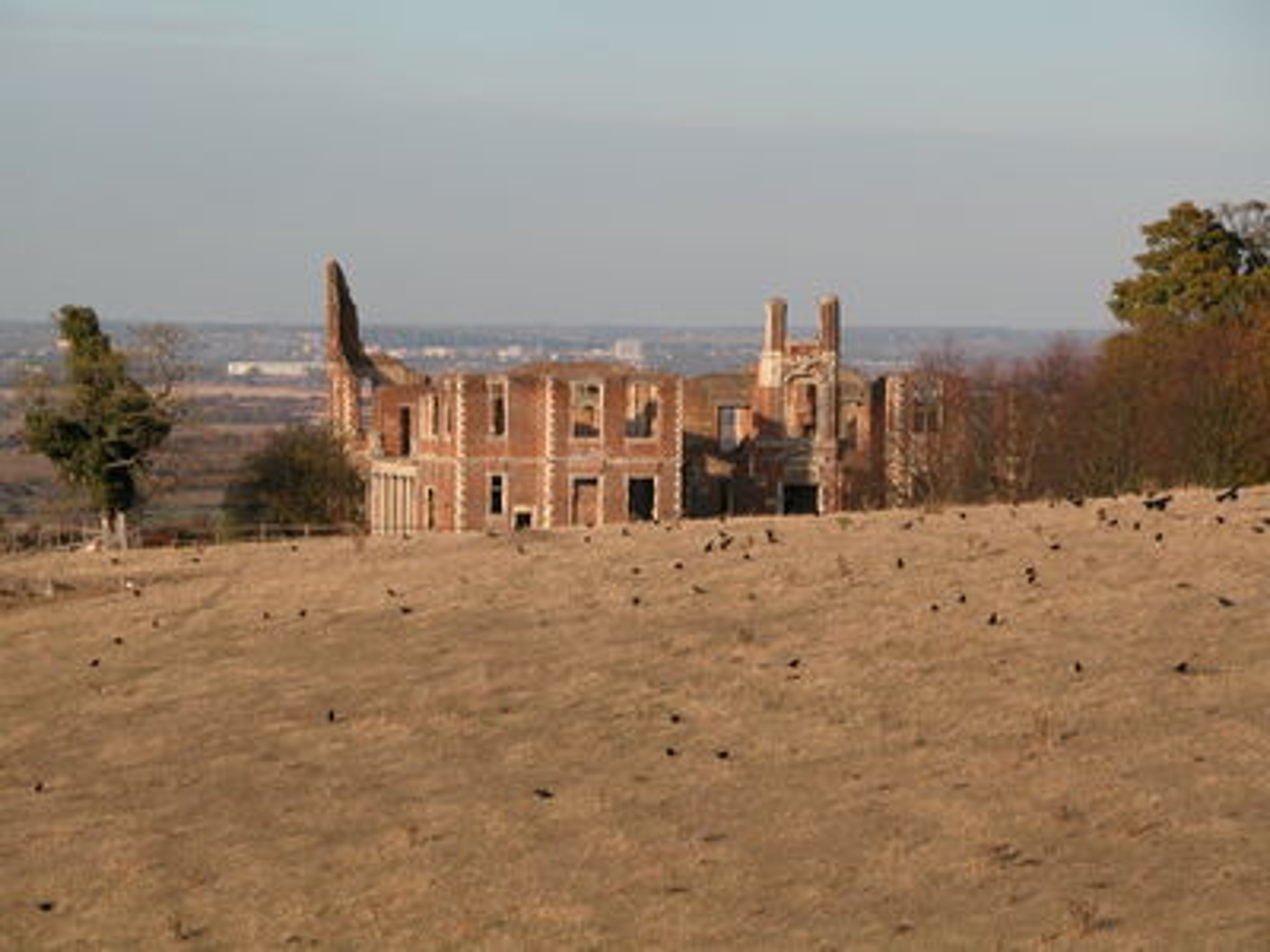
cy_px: 476
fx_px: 5907
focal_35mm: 161
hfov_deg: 12.3
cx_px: 635
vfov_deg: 9.2
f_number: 5.6
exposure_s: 1/380
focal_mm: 41.1
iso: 100
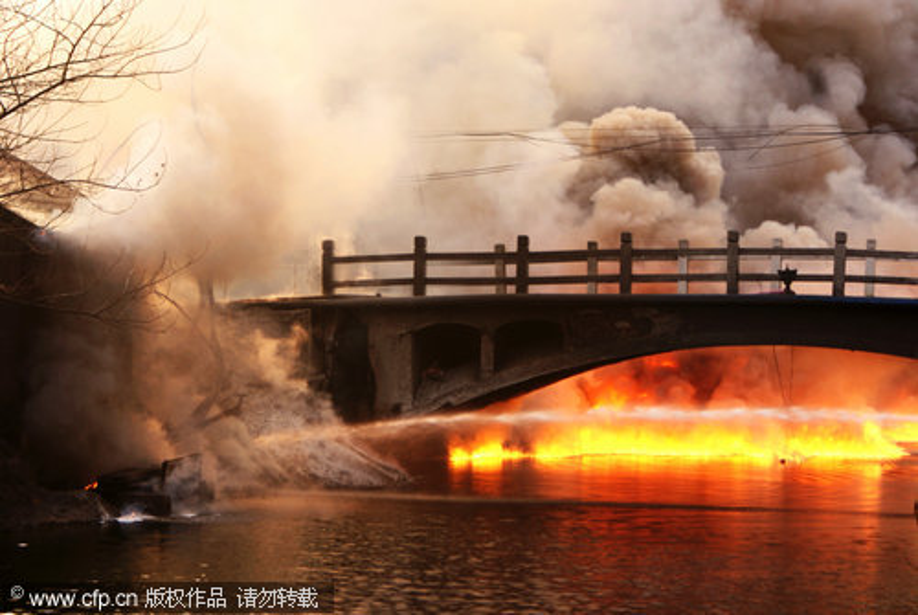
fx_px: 2681
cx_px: 459
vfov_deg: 13.1
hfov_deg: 19.4
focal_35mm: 105
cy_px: 308
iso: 160
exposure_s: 1/250
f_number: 5.6
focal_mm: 70
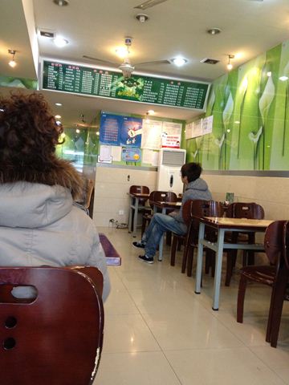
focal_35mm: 35
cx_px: 144
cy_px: 192
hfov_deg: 40.7
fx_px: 390
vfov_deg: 52.6
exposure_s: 1/20
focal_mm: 4.28
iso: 250
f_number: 2.4
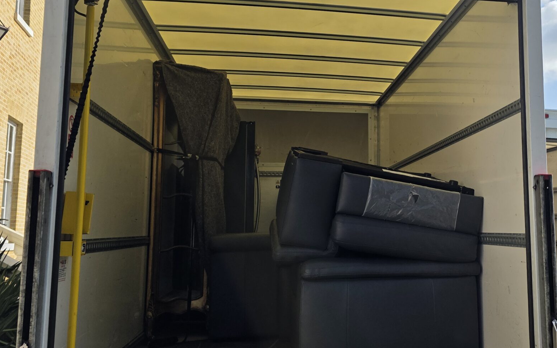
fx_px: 607
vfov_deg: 31.9
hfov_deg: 47.8
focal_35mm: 40
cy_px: 143
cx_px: 401
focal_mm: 6.3
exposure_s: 1/7333
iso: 80
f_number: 1.7
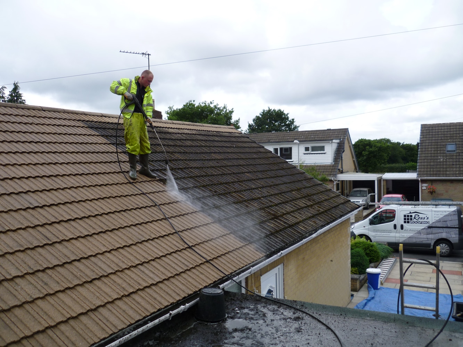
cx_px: 232
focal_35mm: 31
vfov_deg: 45.4
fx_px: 415
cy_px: 174
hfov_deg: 58.3
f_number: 2.8
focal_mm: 5.5
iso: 80
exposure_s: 1/500
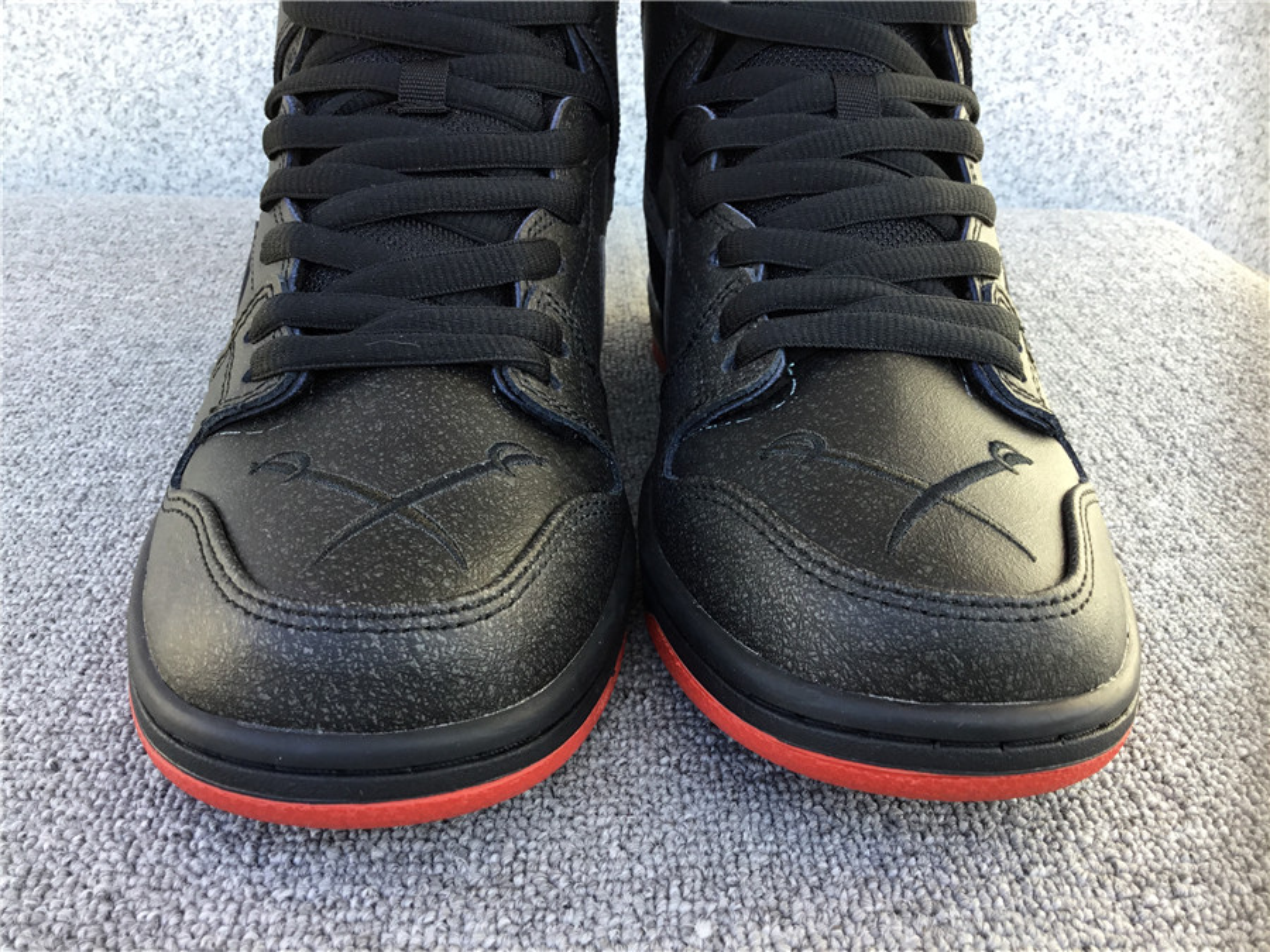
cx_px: 635
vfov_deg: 45.4
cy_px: 476
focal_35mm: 31
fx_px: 1137
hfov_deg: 58.4
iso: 32
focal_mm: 3.3
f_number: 2.4
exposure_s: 1/100
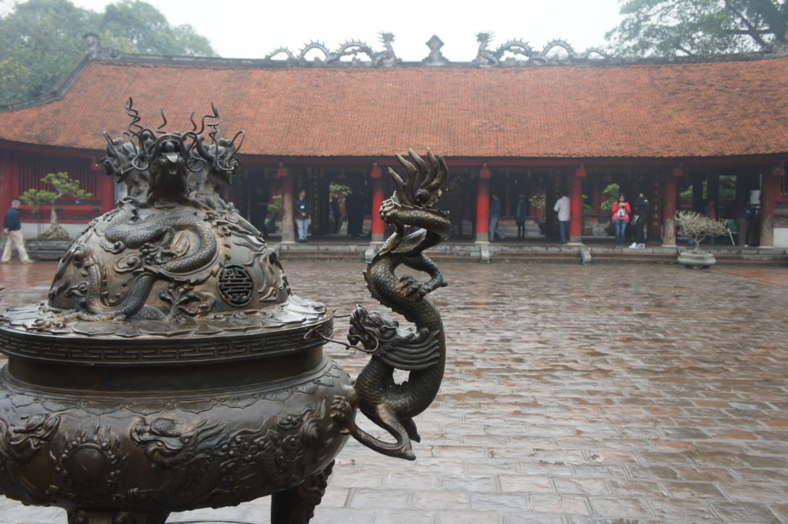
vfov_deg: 35.4
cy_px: 262
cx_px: 394
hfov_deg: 51.3
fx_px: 820
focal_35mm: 38
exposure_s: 1/60
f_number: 5
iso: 200
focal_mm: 25
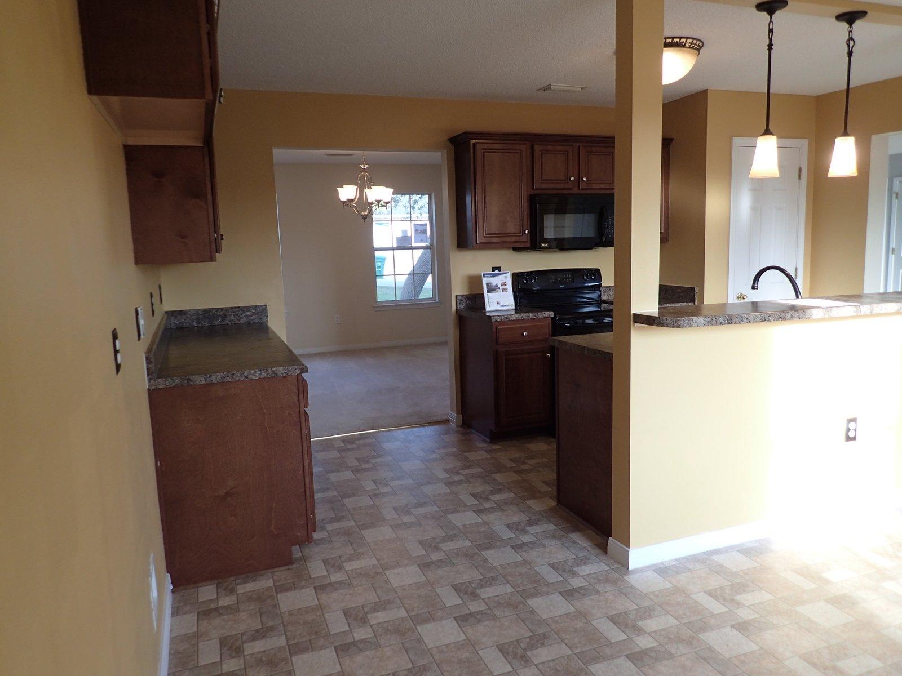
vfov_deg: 54.9
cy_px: 338
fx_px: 651
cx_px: 451
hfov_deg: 69.4
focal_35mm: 25
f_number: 2
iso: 100
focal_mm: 4.5
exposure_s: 1/80
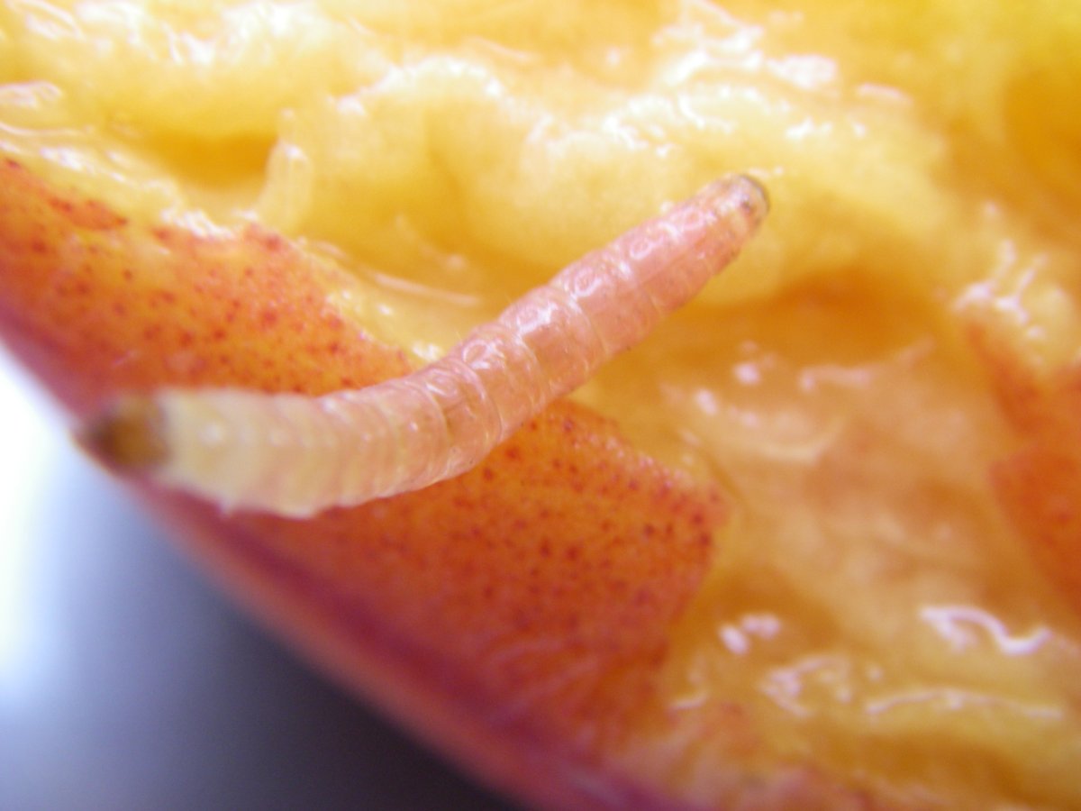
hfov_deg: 49.0
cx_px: 540
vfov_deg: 37.7
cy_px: 406
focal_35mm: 38
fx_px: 1187
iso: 160
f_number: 3.3
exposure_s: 1/50
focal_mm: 6.3
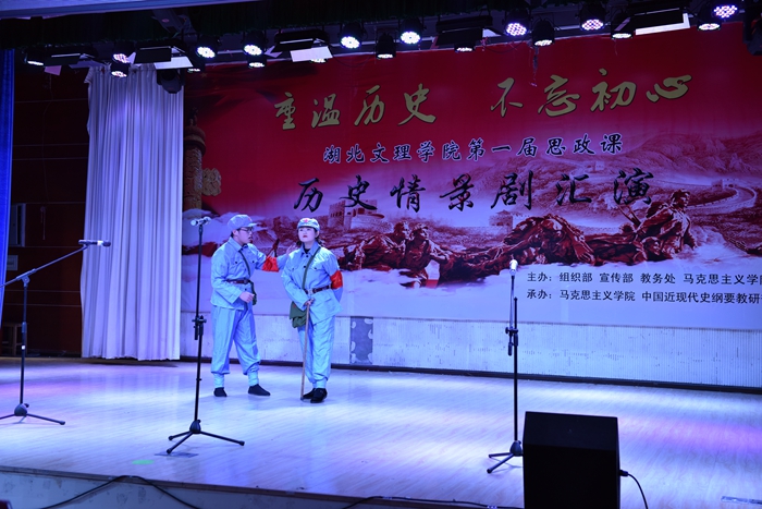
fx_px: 953
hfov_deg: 43.6
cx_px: 381
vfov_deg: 29.9
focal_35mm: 45
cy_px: 254
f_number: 4
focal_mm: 45
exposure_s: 1/60
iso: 320
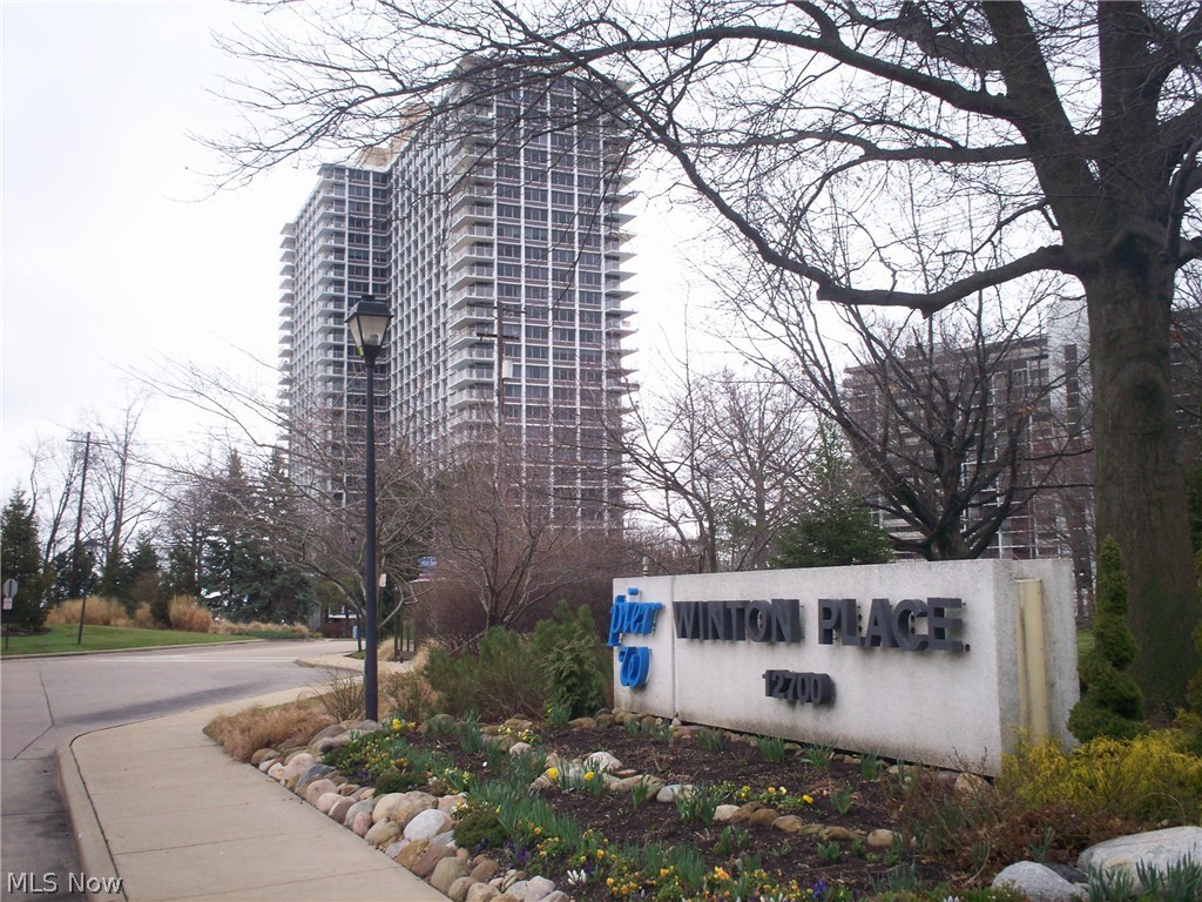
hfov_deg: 51.4
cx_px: 601
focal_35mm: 36
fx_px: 1250
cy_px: 451
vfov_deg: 39.7
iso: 100
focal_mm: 6
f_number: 4.5
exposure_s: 1/129
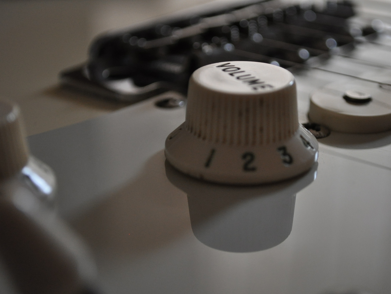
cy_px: 129
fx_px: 881
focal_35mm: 78
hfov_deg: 24.9
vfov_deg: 18.9
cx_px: 264
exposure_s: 1/60
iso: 900
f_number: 5.3
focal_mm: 40
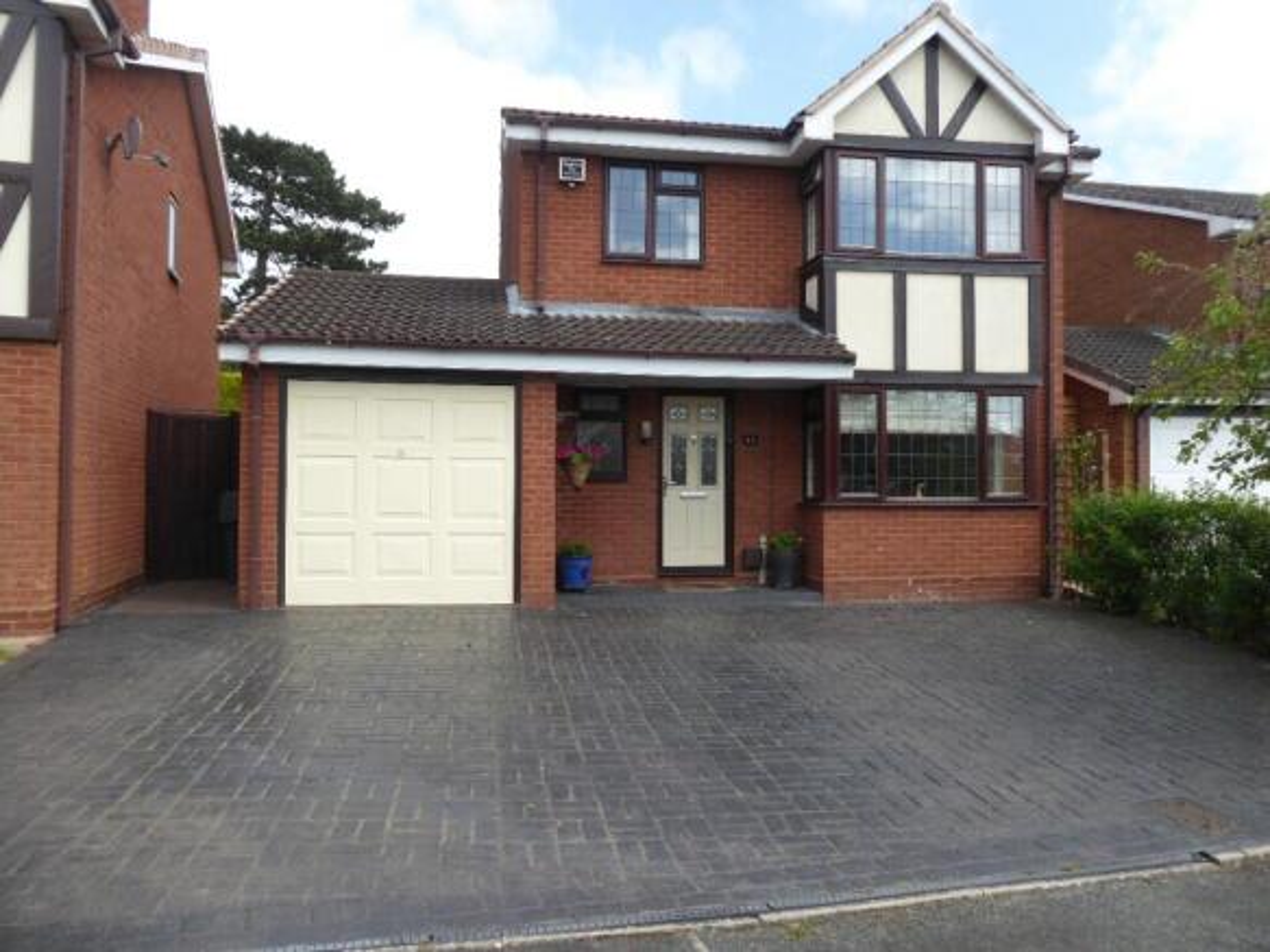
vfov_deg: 54.9
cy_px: 476
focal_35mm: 25
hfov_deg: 69.4
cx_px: 635
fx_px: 917
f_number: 3.3
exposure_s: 1/640
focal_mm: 4.3
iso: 100
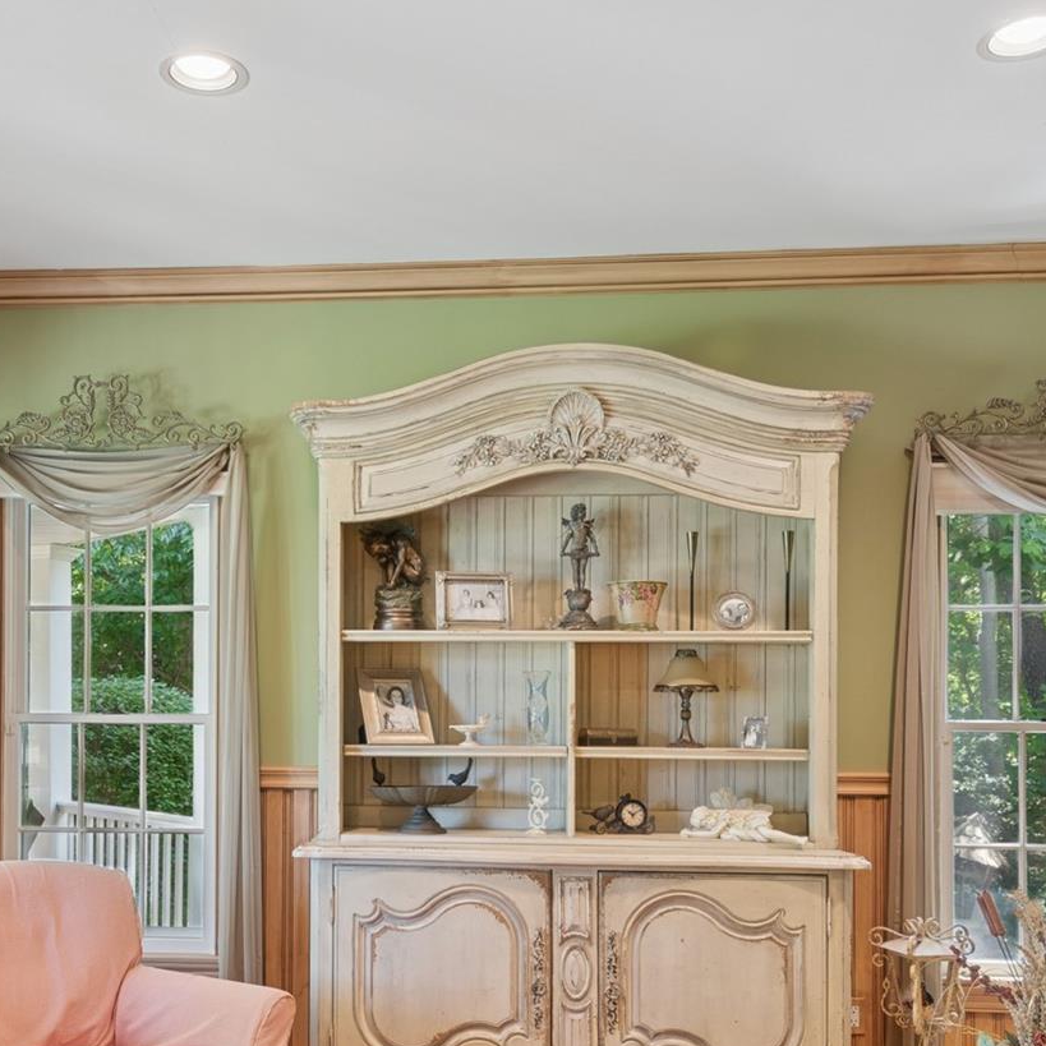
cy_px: 665
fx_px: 1162
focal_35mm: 34
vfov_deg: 47.9
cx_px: 414
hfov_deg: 48.1
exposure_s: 1/8
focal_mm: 16
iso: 200
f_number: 9
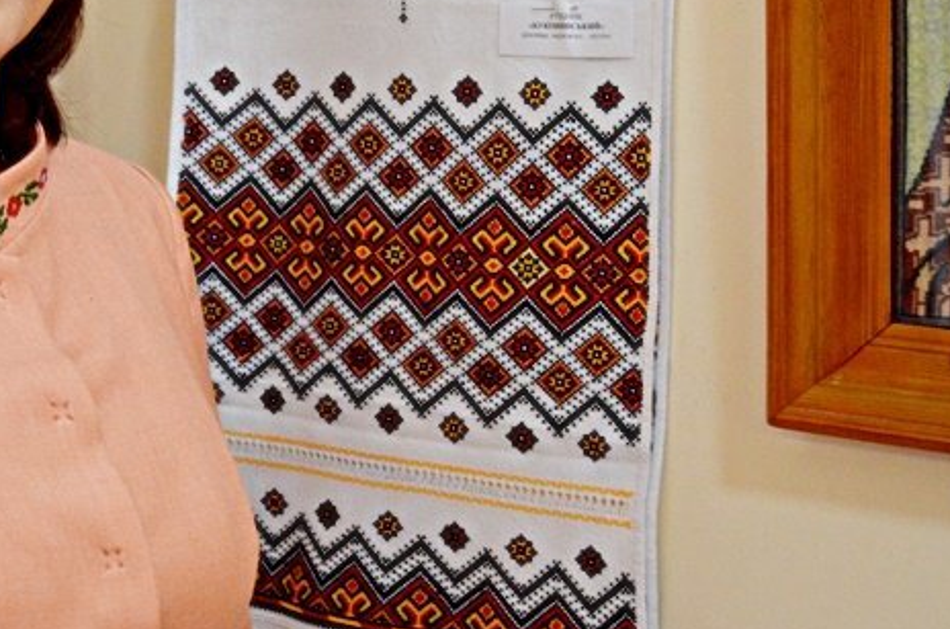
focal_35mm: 84
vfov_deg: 15.9
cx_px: 33
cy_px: 8
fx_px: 2211
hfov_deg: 23.4
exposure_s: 1/30
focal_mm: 26
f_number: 4.2
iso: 1600
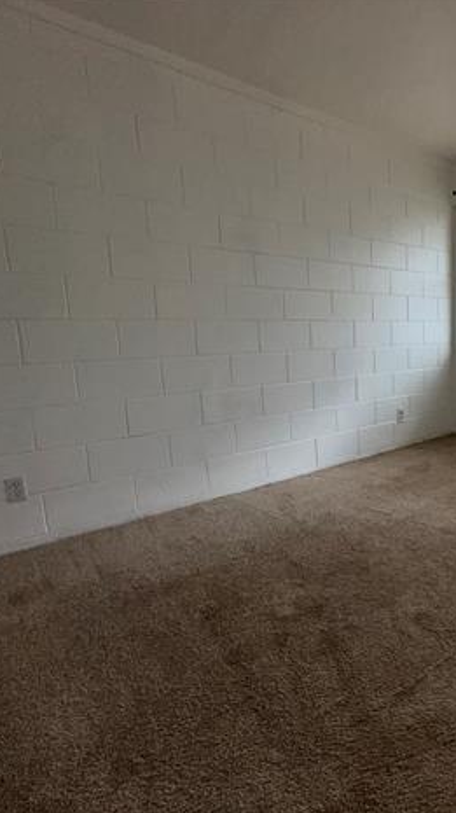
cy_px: 411
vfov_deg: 83.9
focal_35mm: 21
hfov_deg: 50.8
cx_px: 353
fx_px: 452
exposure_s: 1/243
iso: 32
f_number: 2.2
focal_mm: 2.22
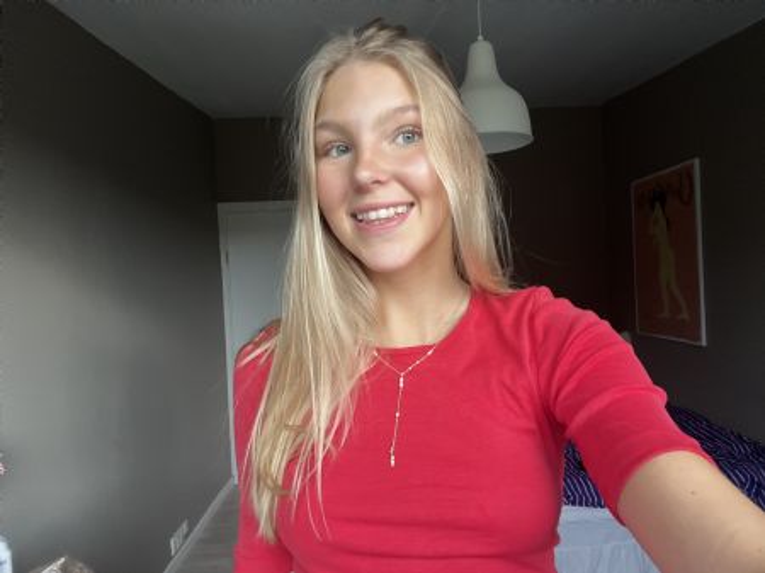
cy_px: 286
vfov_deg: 58.8
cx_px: 382
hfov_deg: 74.0
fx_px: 508
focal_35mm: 23
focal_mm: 2.71
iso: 100
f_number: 2.2
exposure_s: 1/76
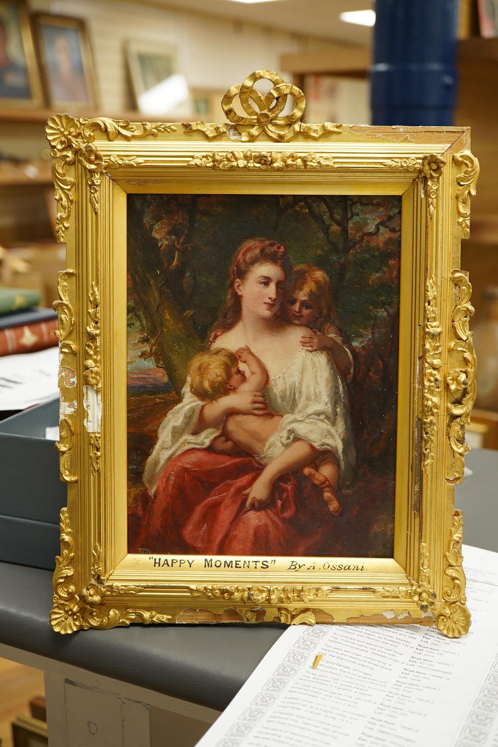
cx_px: 249
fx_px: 934
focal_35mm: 45
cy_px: 374
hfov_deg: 29.9
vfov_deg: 43.6
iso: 1250
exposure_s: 1/125
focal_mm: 30
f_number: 7.1
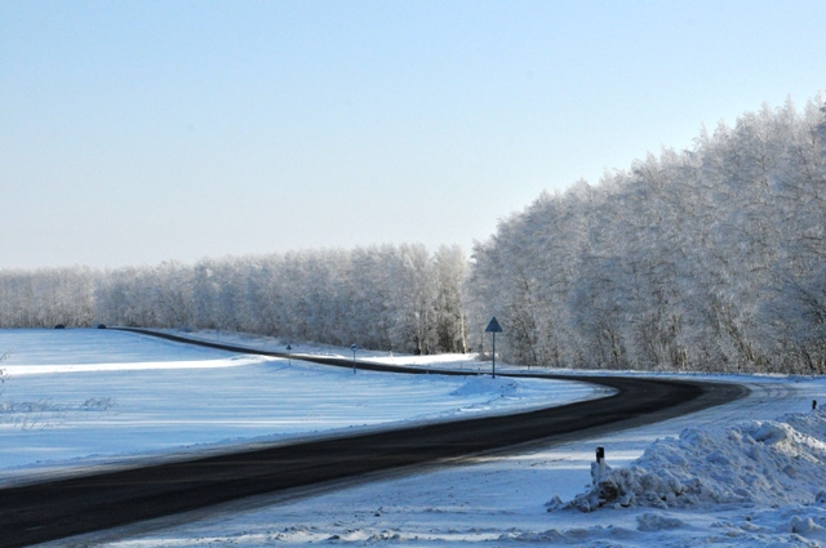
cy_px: 274
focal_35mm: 99
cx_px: 413
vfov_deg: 13.8
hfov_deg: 20.6
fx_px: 2269
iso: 1600
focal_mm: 66
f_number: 14
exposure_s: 1/3200
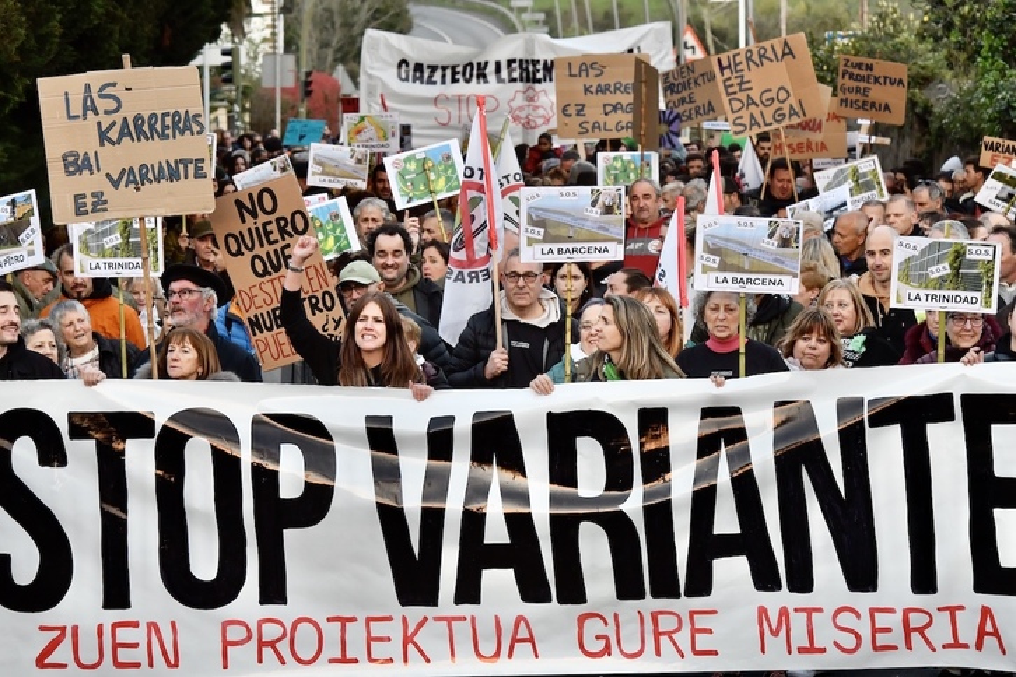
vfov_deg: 6.8
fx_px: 5715
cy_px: 338
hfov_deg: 10.2
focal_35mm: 202
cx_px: 508
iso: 1250
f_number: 8
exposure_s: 1/200
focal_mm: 135
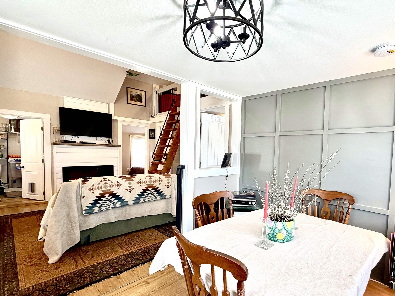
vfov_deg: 71.5
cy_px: 160
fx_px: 205
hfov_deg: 87.0
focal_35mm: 18
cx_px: 229
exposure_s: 1/120
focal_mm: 2.22
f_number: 2.2
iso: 160
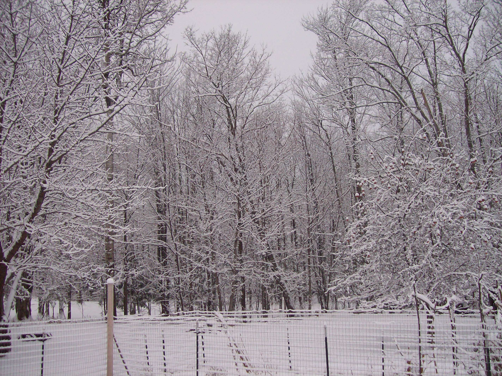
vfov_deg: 39.6
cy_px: 188
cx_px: 251
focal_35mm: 36
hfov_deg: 51.4
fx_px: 522
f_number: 2.7
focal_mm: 6
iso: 80
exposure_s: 1/116
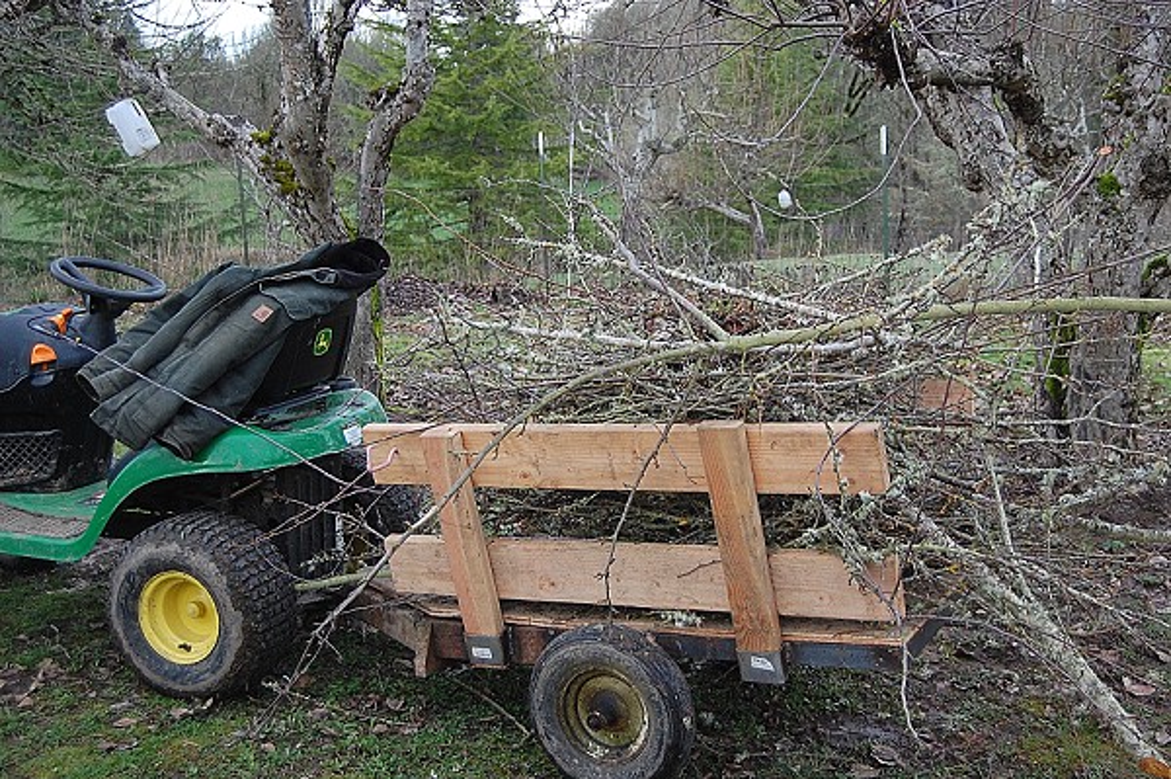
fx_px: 1463
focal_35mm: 45
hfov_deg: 43.6
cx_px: 586
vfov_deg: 29.8
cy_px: 390
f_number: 4.2
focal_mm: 30
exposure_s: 1/500
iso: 560
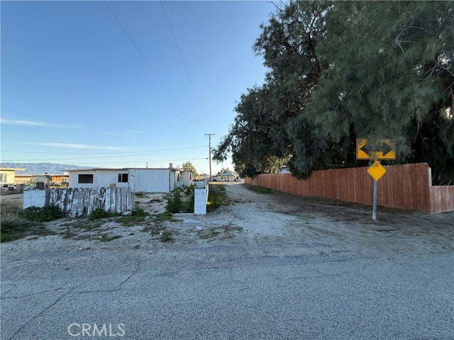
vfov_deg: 85.7
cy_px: 170
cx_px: 227
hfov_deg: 102.1
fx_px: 184
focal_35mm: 14
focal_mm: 2.22
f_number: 2.2
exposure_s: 1/779
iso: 50
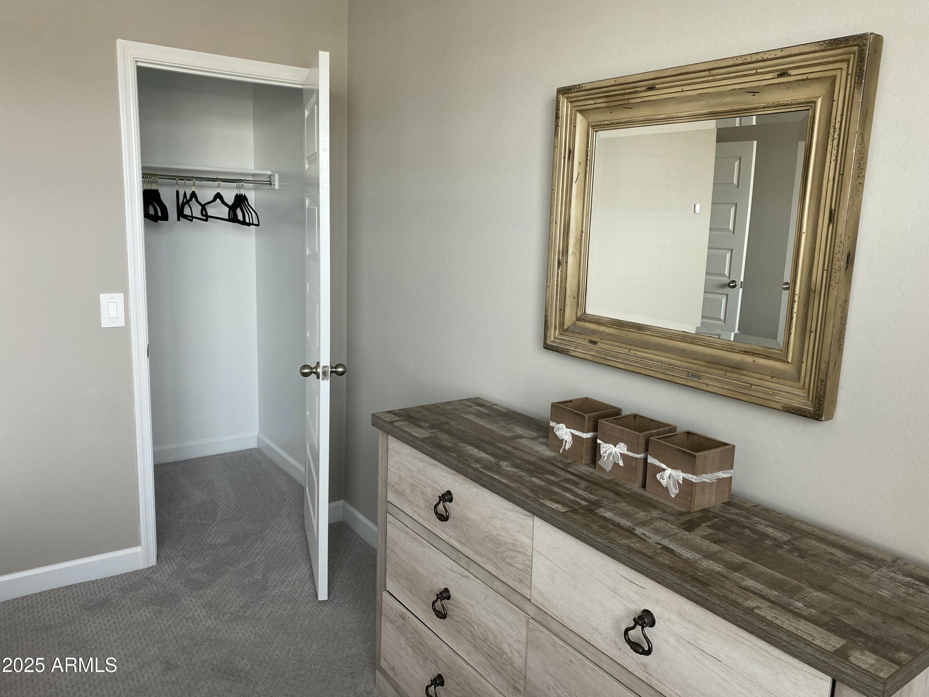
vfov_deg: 53.1
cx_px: 464
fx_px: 698
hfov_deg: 67.3
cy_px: 348
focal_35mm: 26
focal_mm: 4.25
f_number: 1.8
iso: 64
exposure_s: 1/60
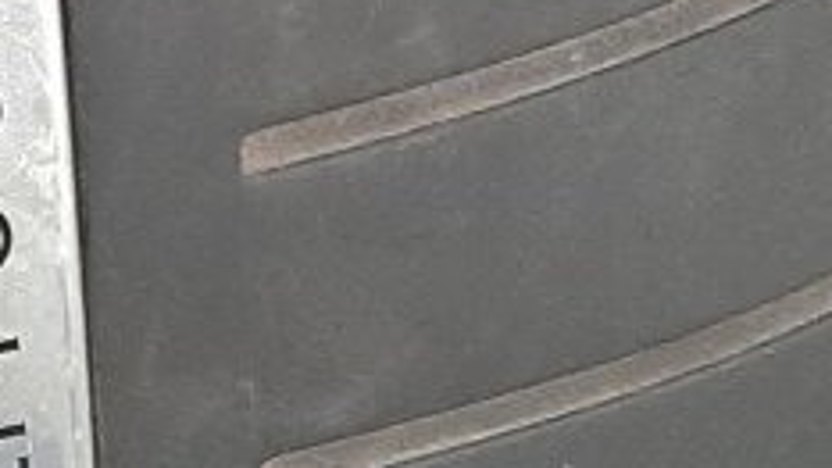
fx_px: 3860
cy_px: 54
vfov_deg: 6.9
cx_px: -539
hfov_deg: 11.6
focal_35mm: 175
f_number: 1.7
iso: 224
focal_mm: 3.93
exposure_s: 1/50
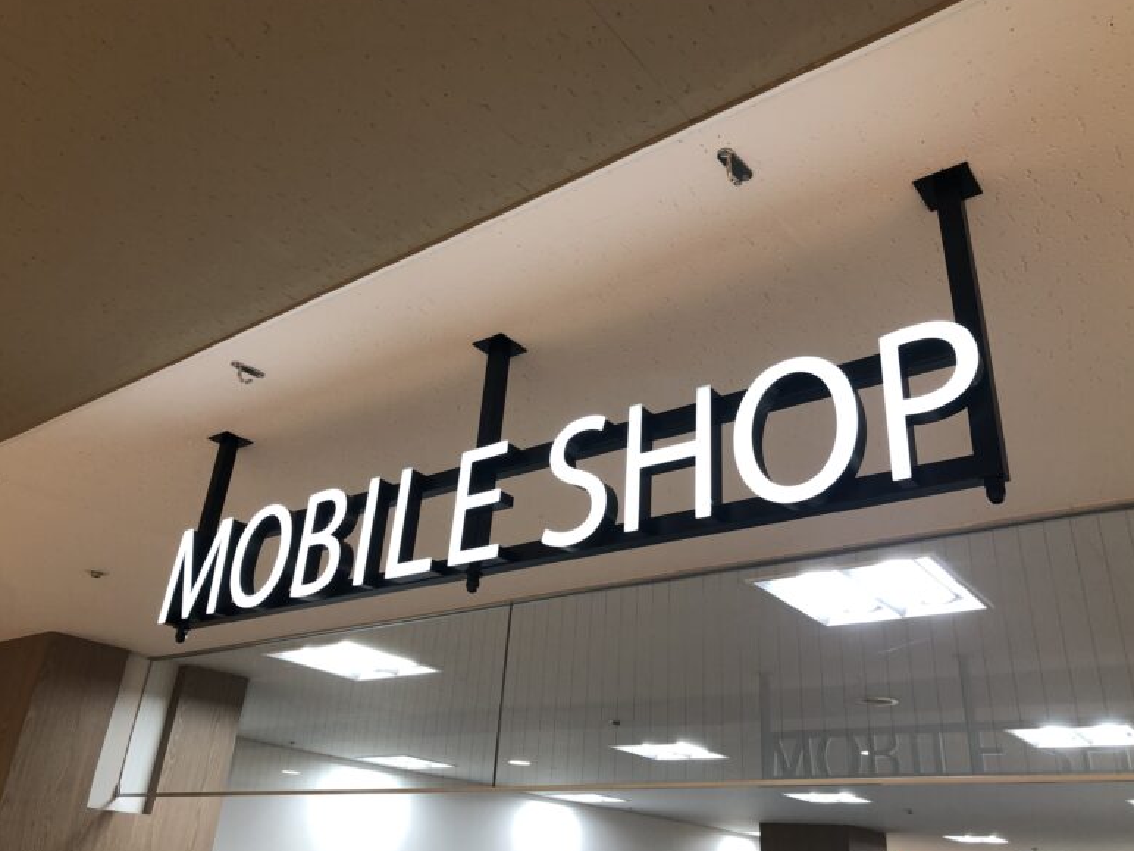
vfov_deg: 48.2
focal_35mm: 29
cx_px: 585
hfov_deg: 61.6
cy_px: 420
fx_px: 950
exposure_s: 1/40
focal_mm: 4
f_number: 1.8
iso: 20
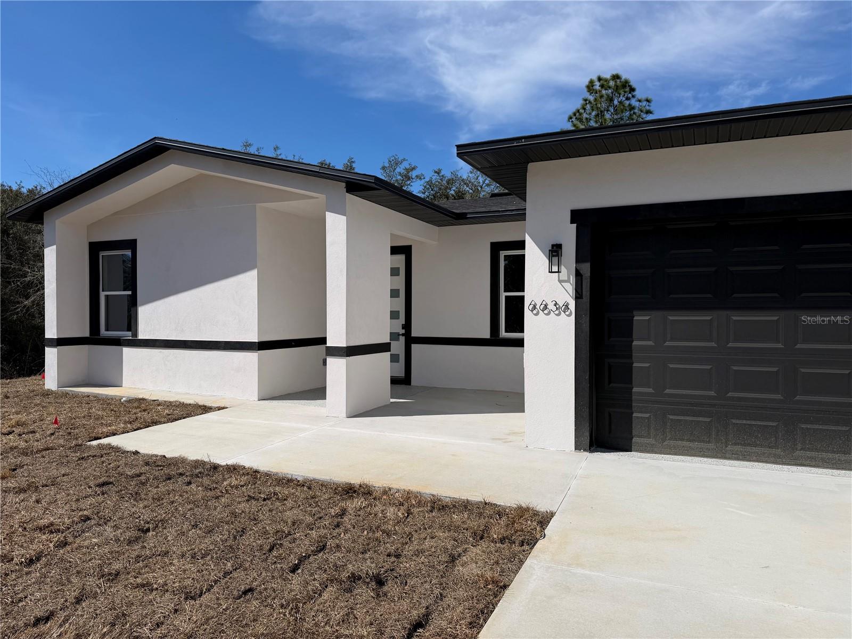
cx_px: 426
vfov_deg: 56.8
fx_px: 591
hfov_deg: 71.6
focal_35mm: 24
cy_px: 320
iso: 80
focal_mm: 6.76
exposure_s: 1/9091
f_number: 1.78
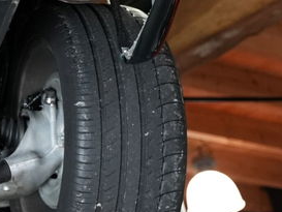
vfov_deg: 12.9
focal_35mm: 113
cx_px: -196
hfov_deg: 15.4
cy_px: -10
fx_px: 922
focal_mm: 31.3
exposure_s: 1/160
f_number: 2.8
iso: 4000
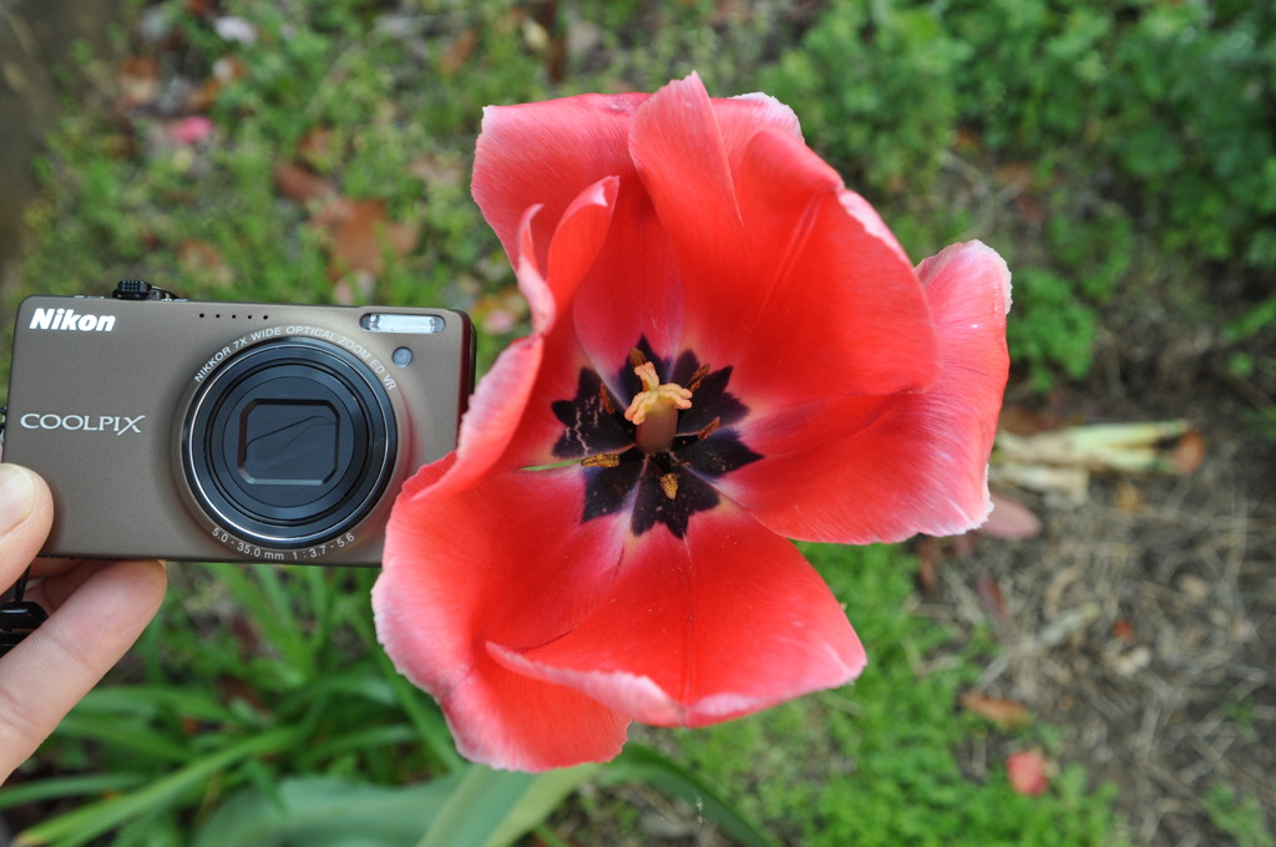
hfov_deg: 53.2
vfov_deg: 36.8
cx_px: 638
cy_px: 424
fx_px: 1274
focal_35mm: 36
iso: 500
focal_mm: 24
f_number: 7.1
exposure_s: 1/200
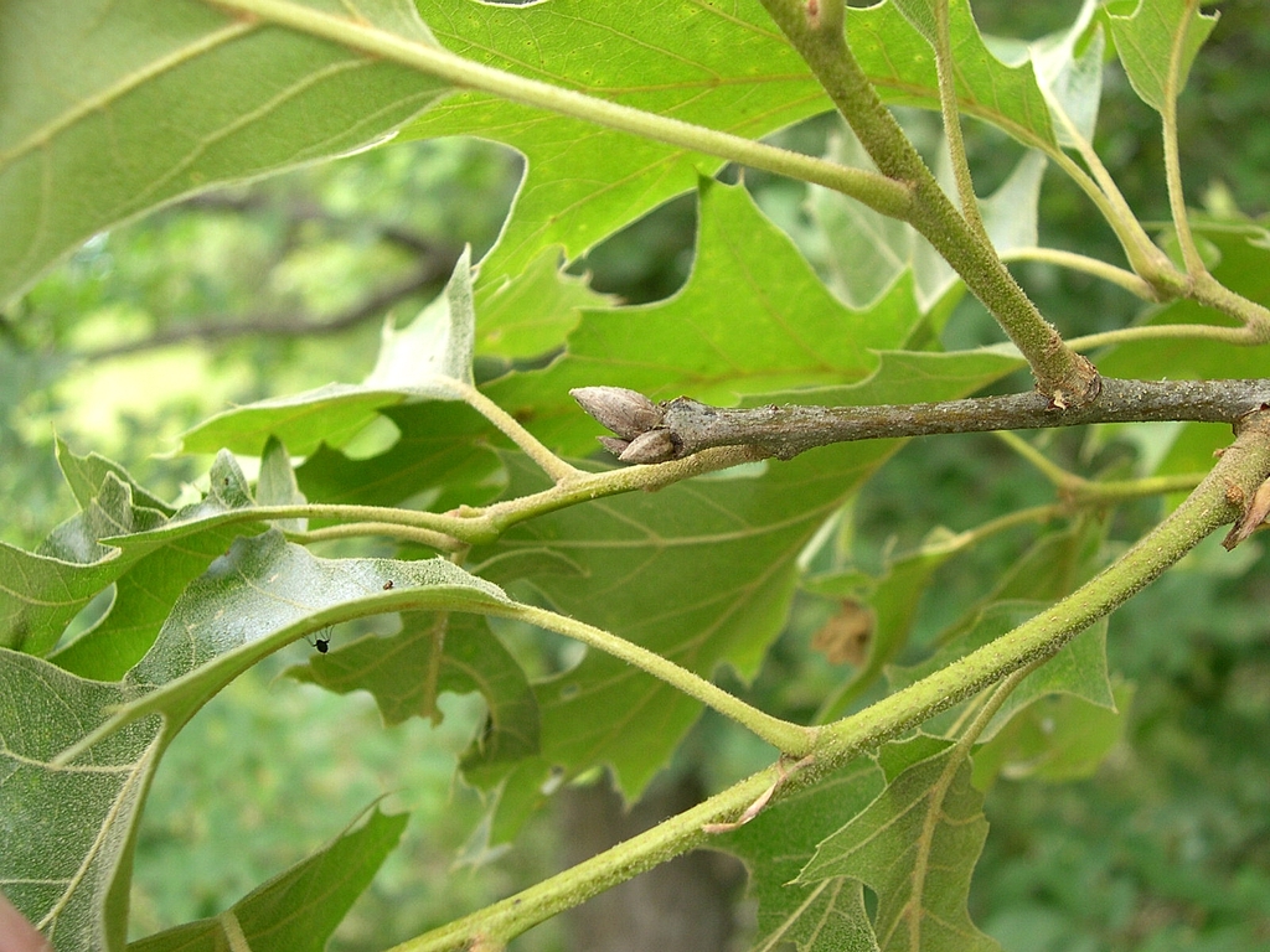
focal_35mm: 47
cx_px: 635
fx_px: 1724
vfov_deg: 30.9
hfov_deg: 40.4
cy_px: 476
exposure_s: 1/122
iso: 100
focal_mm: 10.1
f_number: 3.1
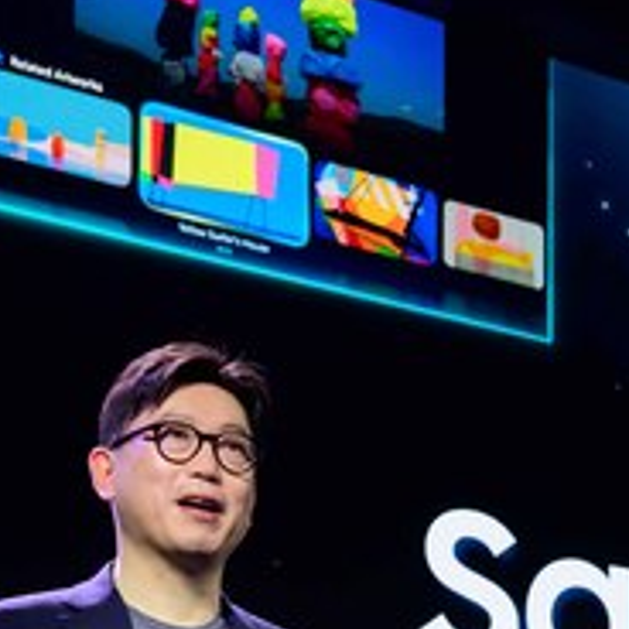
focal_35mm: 105
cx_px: 680
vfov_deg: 16.3
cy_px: 624
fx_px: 2159
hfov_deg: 16.1
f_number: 5.6
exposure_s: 1/125
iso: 1600
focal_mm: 37
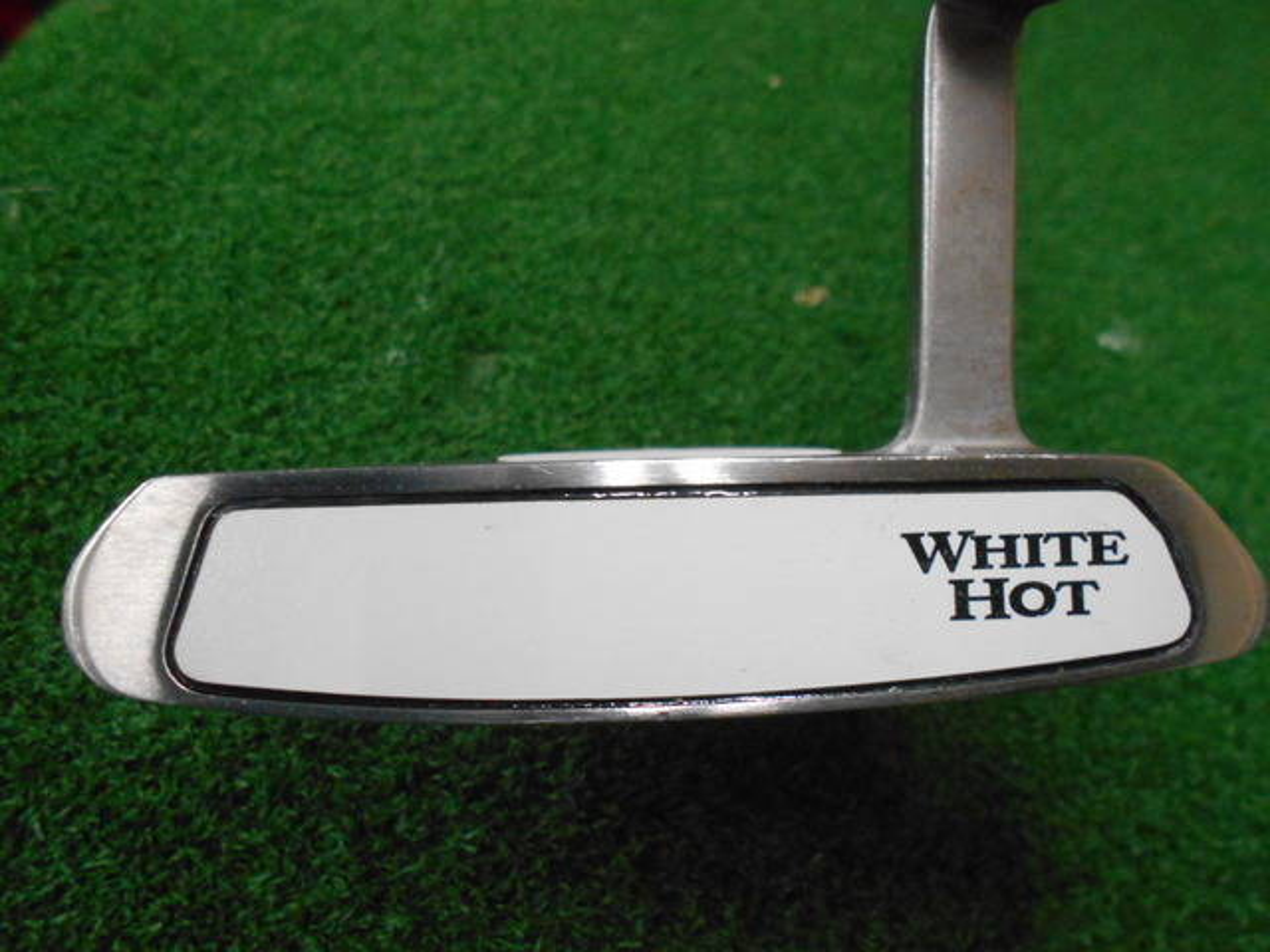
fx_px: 954
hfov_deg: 67.3
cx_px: 635
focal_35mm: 26
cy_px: 476
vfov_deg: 53.1
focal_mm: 4.6
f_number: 3.2
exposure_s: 1/100
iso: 800
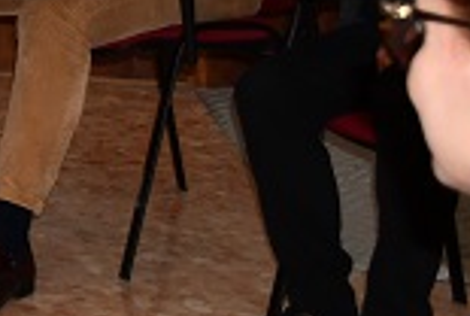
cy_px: -387
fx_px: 2289
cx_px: -619
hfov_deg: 10.3
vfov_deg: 7.5
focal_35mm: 175
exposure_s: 1/60
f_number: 3.8
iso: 560
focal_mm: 23
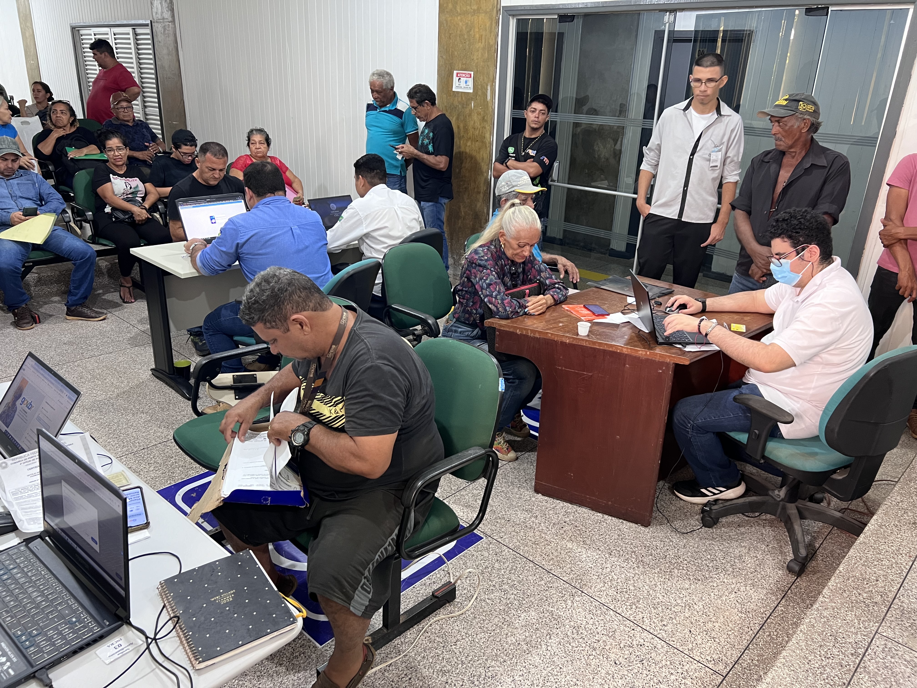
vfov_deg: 53.1
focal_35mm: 26
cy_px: 344
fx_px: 689
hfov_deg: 67.3
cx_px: 458
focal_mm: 5.7
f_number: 1.5
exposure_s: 1/60
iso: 250
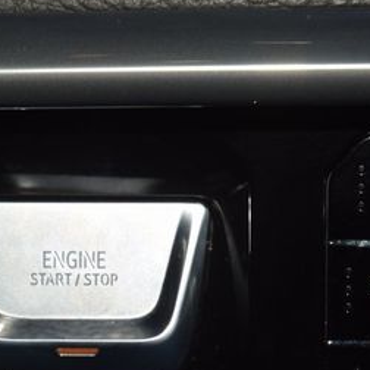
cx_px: 84
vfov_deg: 7.7
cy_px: 259
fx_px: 2745
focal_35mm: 227
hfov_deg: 7.7
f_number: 8
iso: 100
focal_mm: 70
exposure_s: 1/125
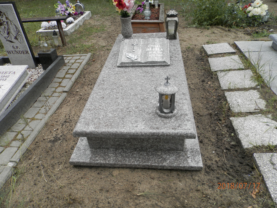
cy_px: 104
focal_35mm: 25
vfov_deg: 54.9
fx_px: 200
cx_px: 138
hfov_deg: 69.4
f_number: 3.1
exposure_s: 1/200
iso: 80
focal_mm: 4.5
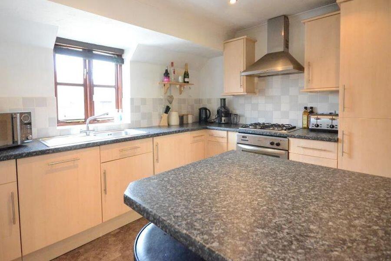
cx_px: 196
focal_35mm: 15
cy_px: 130
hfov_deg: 100.4
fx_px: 163
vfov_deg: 77.3
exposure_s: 1/100
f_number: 5.6
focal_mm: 10
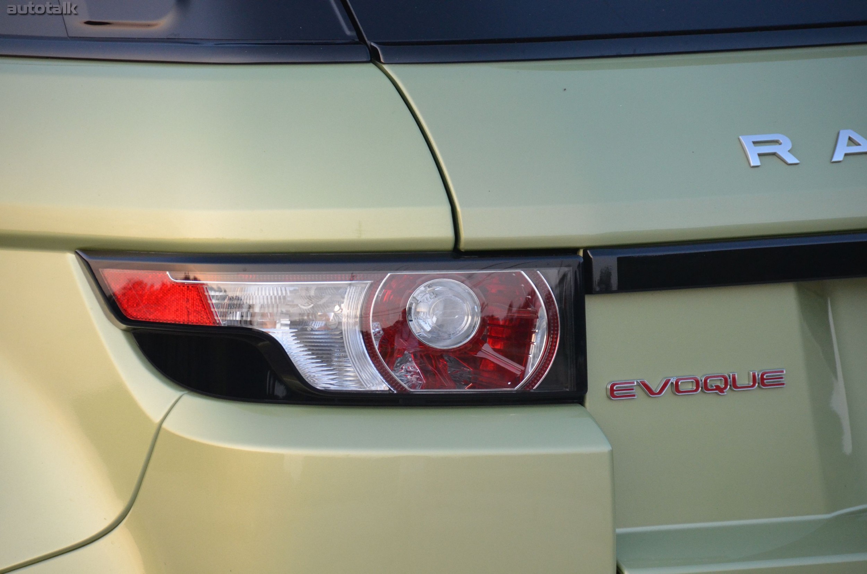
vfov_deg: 4.6
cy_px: 287
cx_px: 434
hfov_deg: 6.9
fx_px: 7210
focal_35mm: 300
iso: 1600
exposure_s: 1/400
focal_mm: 200
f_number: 5.6
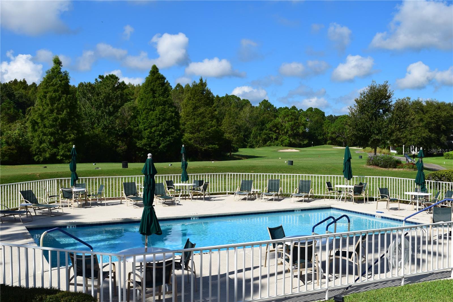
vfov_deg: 31.9
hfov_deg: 46.4
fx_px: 528
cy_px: 151
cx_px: 226
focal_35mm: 42
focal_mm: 28
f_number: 11
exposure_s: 1/500
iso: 280
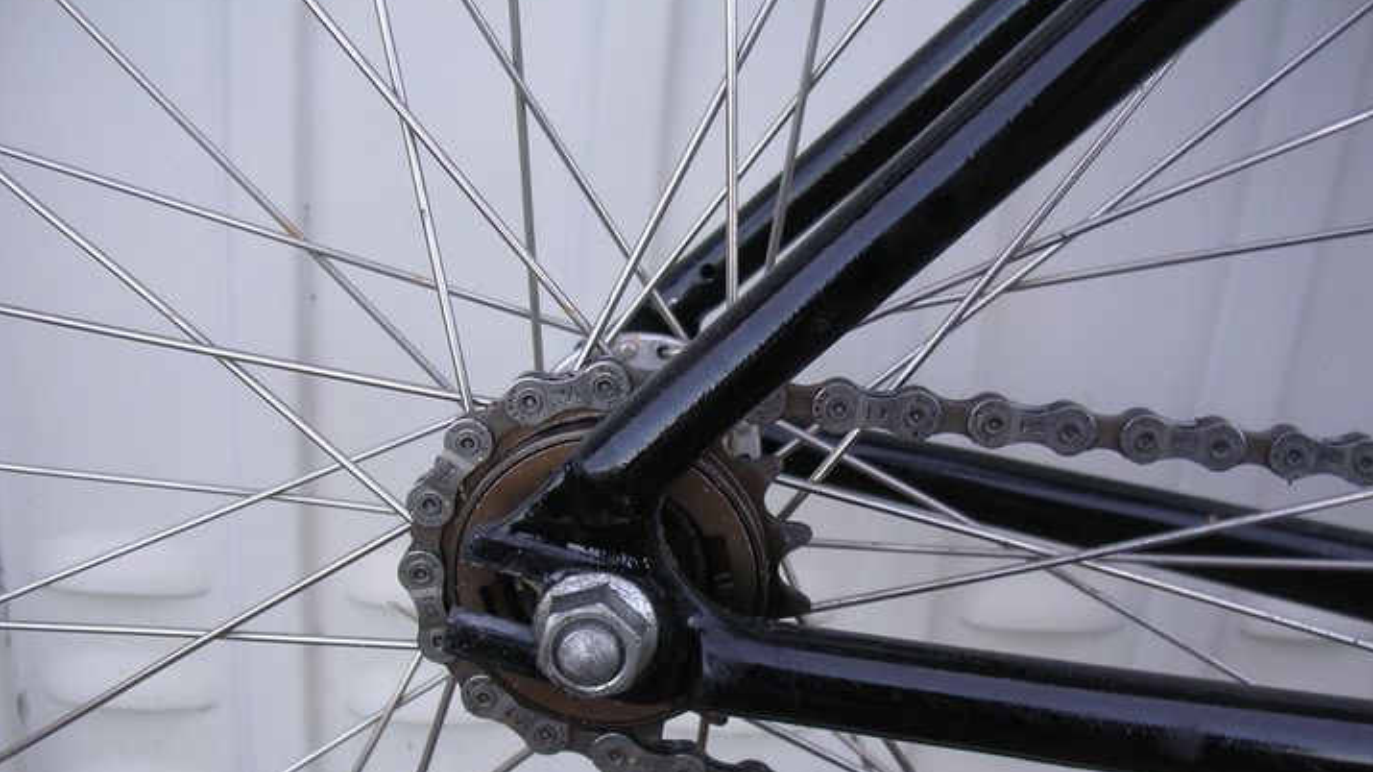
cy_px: 478
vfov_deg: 28.2
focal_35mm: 42
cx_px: 692
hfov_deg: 48.4
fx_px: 1529
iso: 100
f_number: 2.8
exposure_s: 1/41.1
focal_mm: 5.8
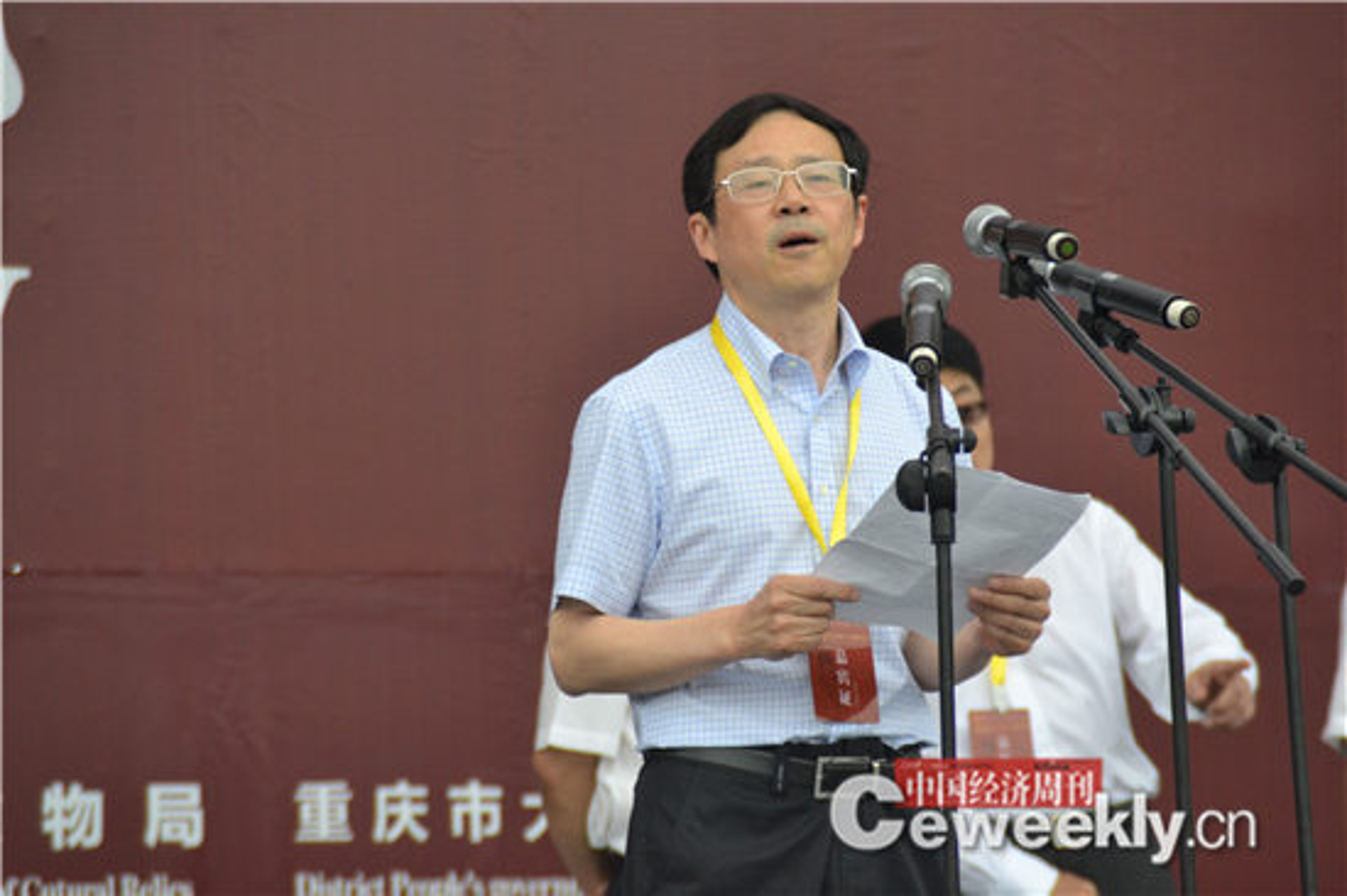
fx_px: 11218
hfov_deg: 6.9
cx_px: 674
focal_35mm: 300
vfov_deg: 4.6
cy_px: 448
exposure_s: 1/500
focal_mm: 200
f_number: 6.3
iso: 1250
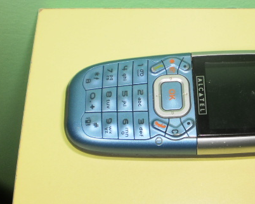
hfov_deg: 32.8
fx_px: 422
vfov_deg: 27.1
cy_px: 86
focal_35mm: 56
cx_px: 196
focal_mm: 6.3
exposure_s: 1/30
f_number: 3.1
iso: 125
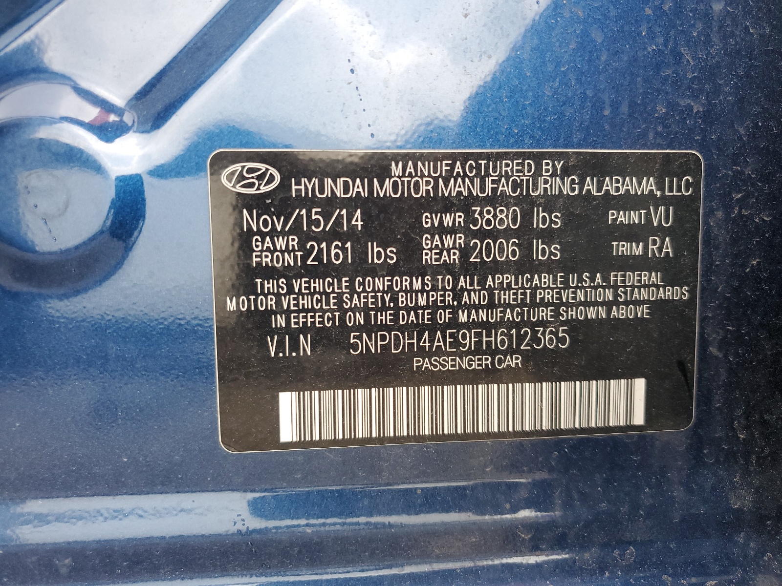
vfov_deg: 53.1
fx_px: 587
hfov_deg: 67.3
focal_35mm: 26
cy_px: 293
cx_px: 391
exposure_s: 1/120
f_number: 1.5
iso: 64
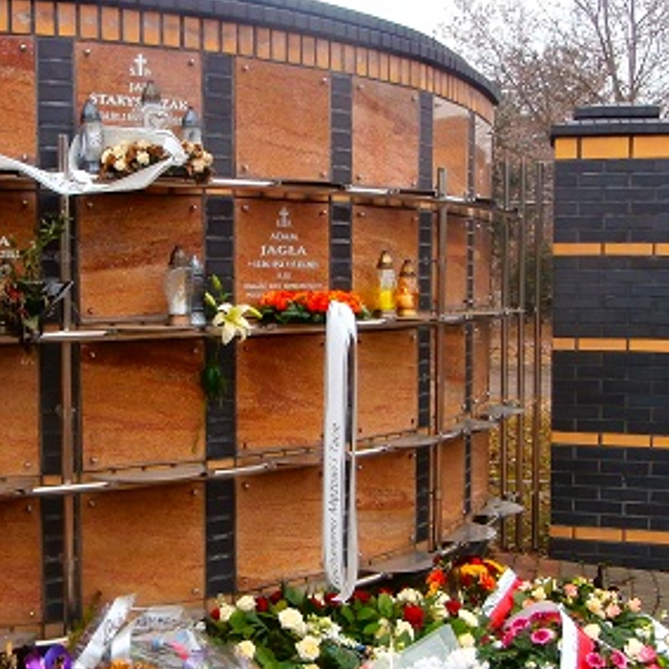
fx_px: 1050
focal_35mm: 48
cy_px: 324
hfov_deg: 35.0
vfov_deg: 35.4
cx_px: 220
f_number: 3
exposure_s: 1/200
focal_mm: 4.2
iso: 100
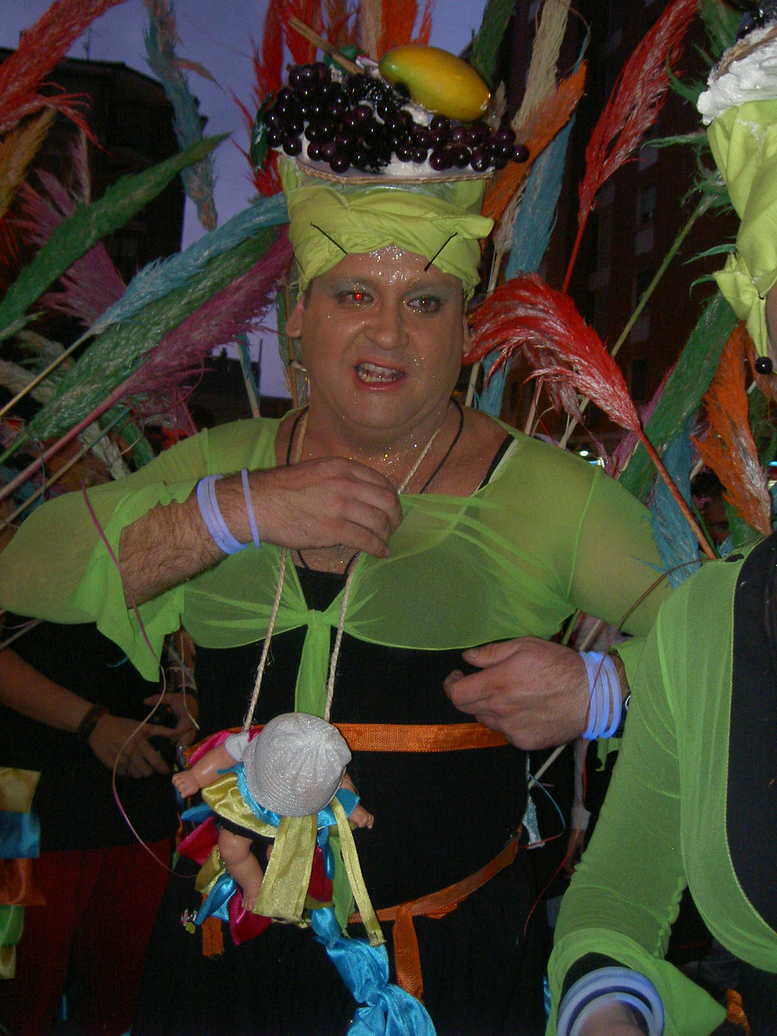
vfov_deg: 47.9
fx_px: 1167
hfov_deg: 36.8
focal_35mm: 39
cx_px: 388
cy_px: 518
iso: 100
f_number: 2.8
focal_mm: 8
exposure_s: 1/59.5
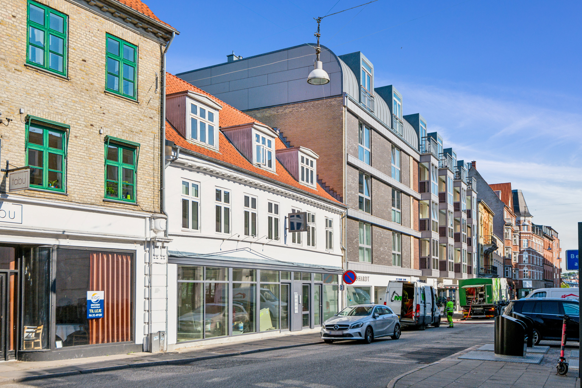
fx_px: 566
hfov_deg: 54.4
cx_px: 291
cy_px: 194
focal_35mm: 35
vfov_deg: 37.9
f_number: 11
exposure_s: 1/1000
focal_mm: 35
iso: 800
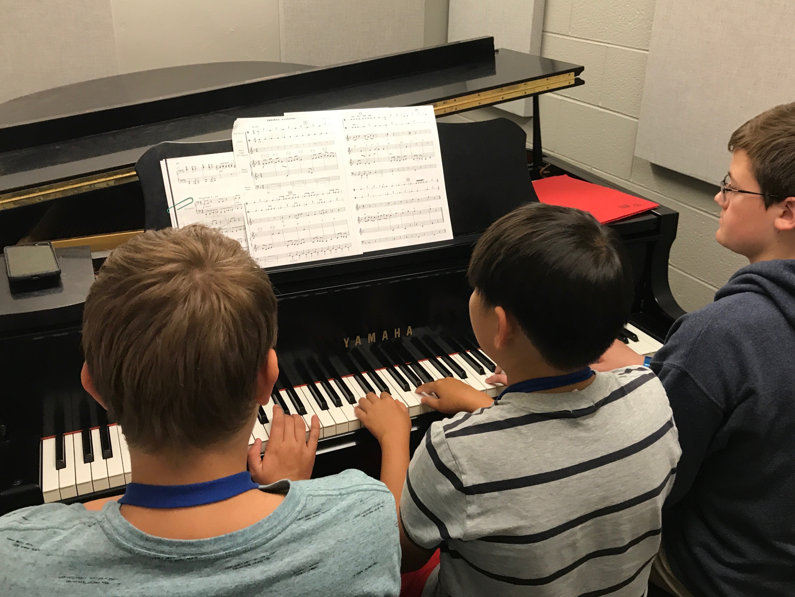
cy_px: 274
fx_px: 758
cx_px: 427
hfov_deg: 55.3
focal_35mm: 33
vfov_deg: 42.9
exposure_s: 1/15
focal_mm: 3.99
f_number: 1.8
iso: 40
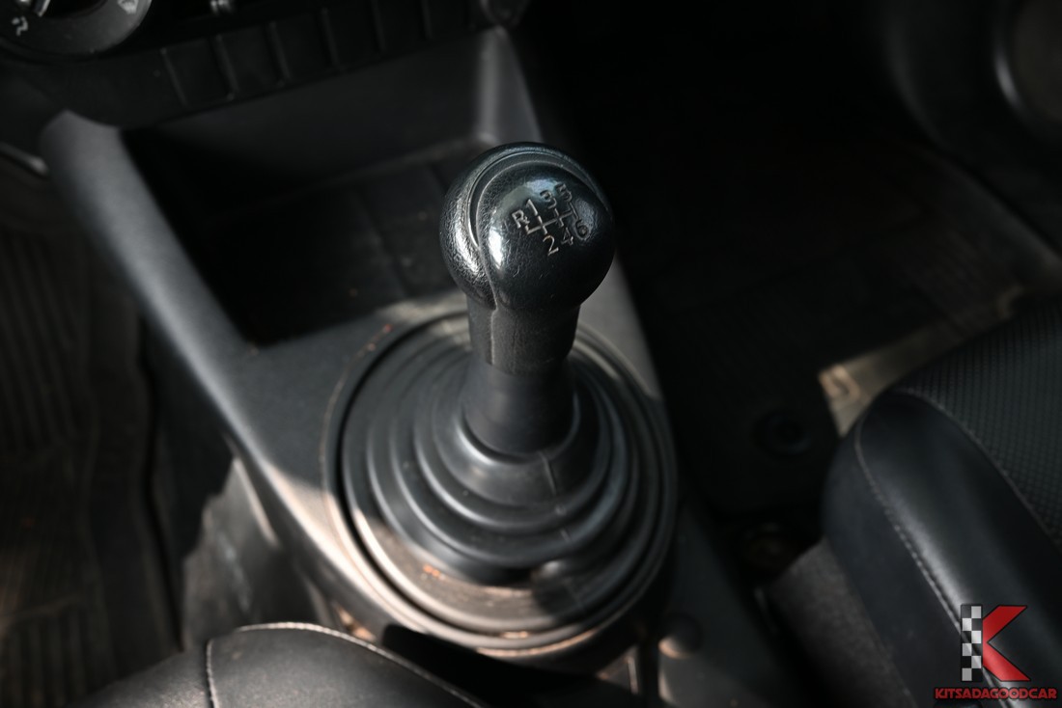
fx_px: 856
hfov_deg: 63.6
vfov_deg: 45.0
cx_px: 531
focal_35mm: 29
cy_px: 354
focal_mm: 29
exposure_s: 1/40
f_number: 6.3
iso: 200
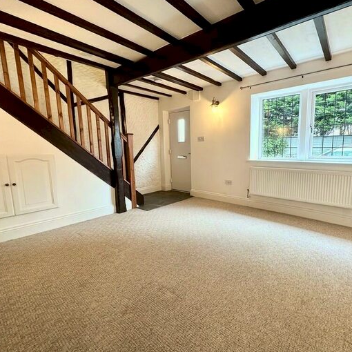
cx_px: 211
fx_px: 196
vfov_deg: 84.0
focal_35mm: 17
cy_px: 174
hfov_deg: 83.0
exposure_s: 1/50
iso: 160
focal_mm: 2.22
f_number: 2.2
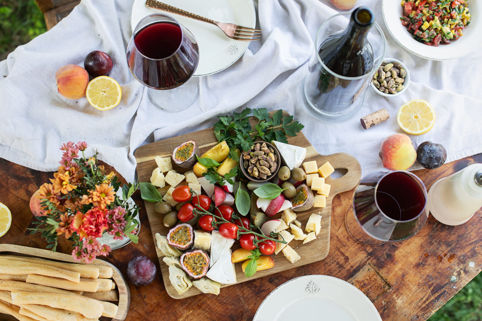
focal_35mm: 50
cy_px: 160
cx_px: 241
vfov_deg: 27.0
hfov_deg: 39.6
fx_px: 669
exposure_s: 1/160
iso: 160
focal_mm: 50
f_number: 3.5
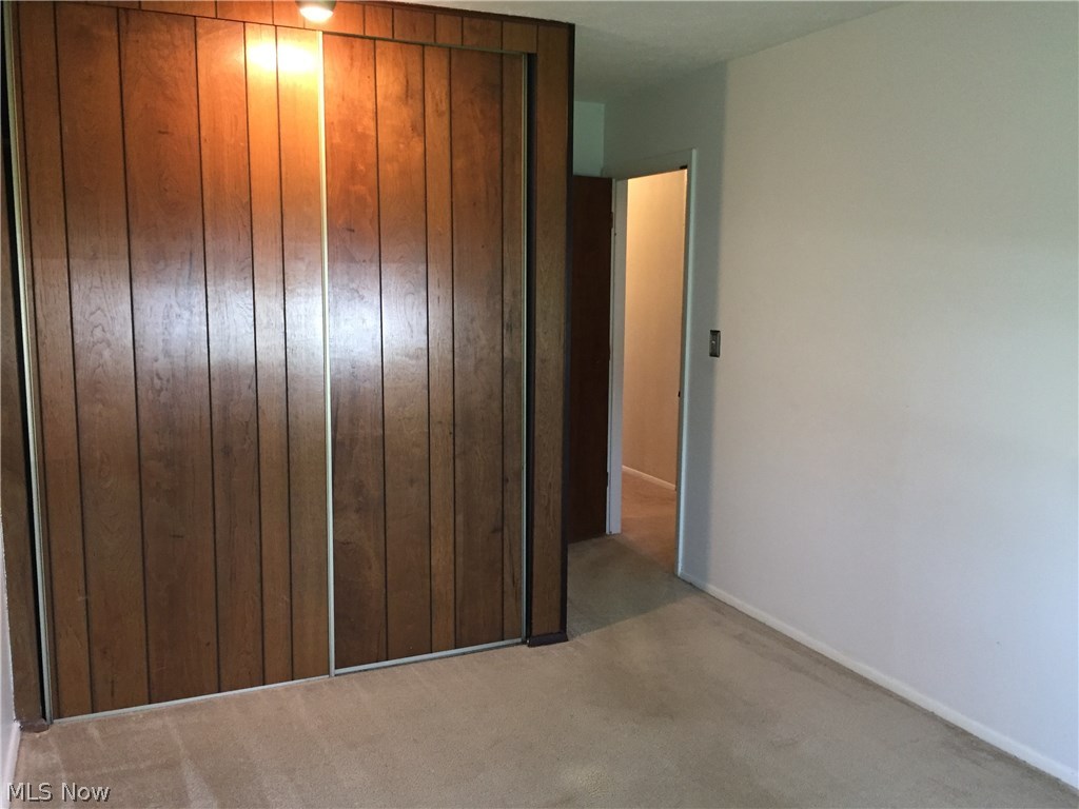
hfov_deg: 61.7
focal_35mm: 29
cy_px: 404
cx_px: 540
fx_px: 904
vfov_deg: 48.2
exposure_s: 1/30
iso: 160
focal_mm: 4.15
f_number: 2.2
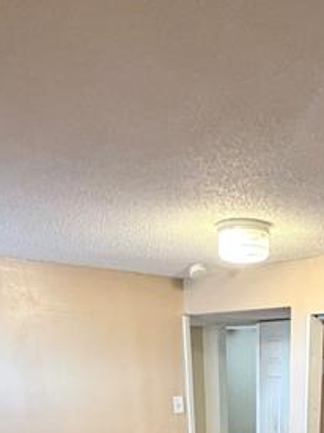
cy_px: 548
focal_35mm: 39
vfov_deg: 35.1
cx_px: 268
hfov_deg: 35.3
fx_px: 488
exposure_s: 1/60
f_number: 2.2
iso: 640
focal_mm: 2.22
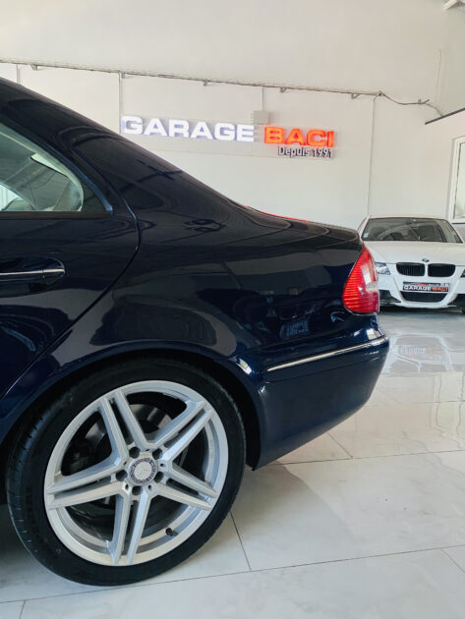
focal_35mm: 26
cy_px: 310
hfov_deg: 53.1
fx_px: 465
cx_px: 232
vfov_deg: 67.3
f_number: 1.8
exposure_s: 1/82
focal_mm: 4.25
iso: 125
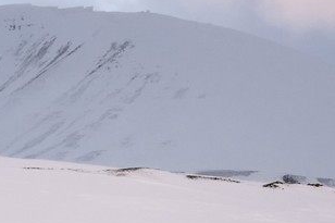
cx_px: -421
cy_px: -228
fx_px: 2418
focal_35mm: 260
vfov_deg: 5.2
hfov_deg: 7.5
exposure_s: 1/250
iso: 400
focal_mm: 50
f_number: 9
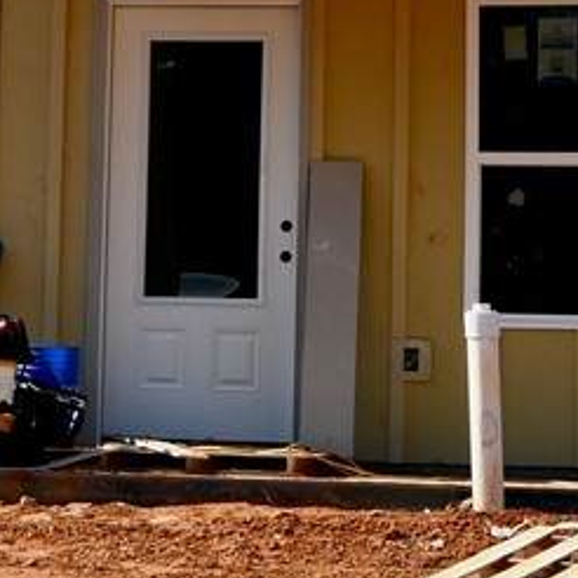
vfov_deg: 12.4
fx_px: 2550
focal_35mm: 135
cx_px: 52
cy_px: -266
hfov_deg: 12.8
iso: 100
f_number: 8
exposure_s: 1/250
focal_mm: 24
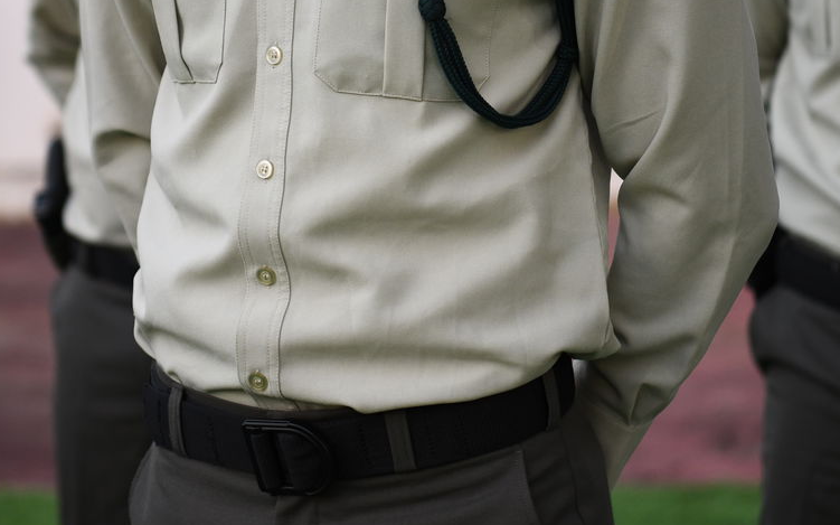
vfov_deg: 9.8
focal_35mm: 133
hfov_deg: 15.7
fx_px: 3044
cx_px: 397
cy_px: 140
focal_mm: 70
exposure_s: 1/200
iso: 1000
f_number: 2.8
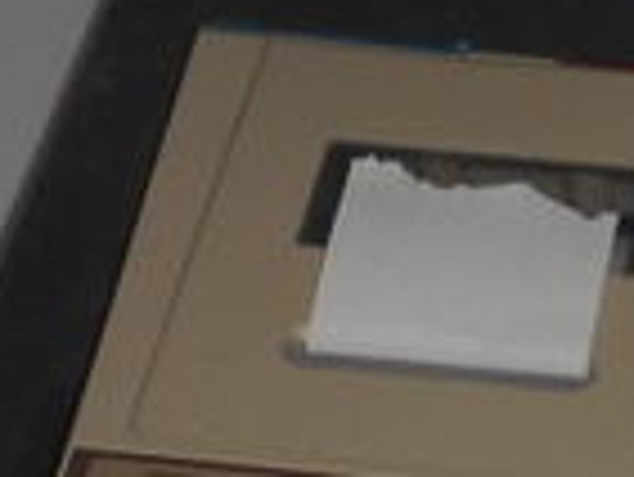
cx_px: 1147
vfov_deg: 8.4
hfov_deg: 10.5
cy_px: 76
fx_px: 3245
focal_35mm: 177
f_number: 3.7
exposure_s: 1/25
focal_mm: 4.5
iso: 80
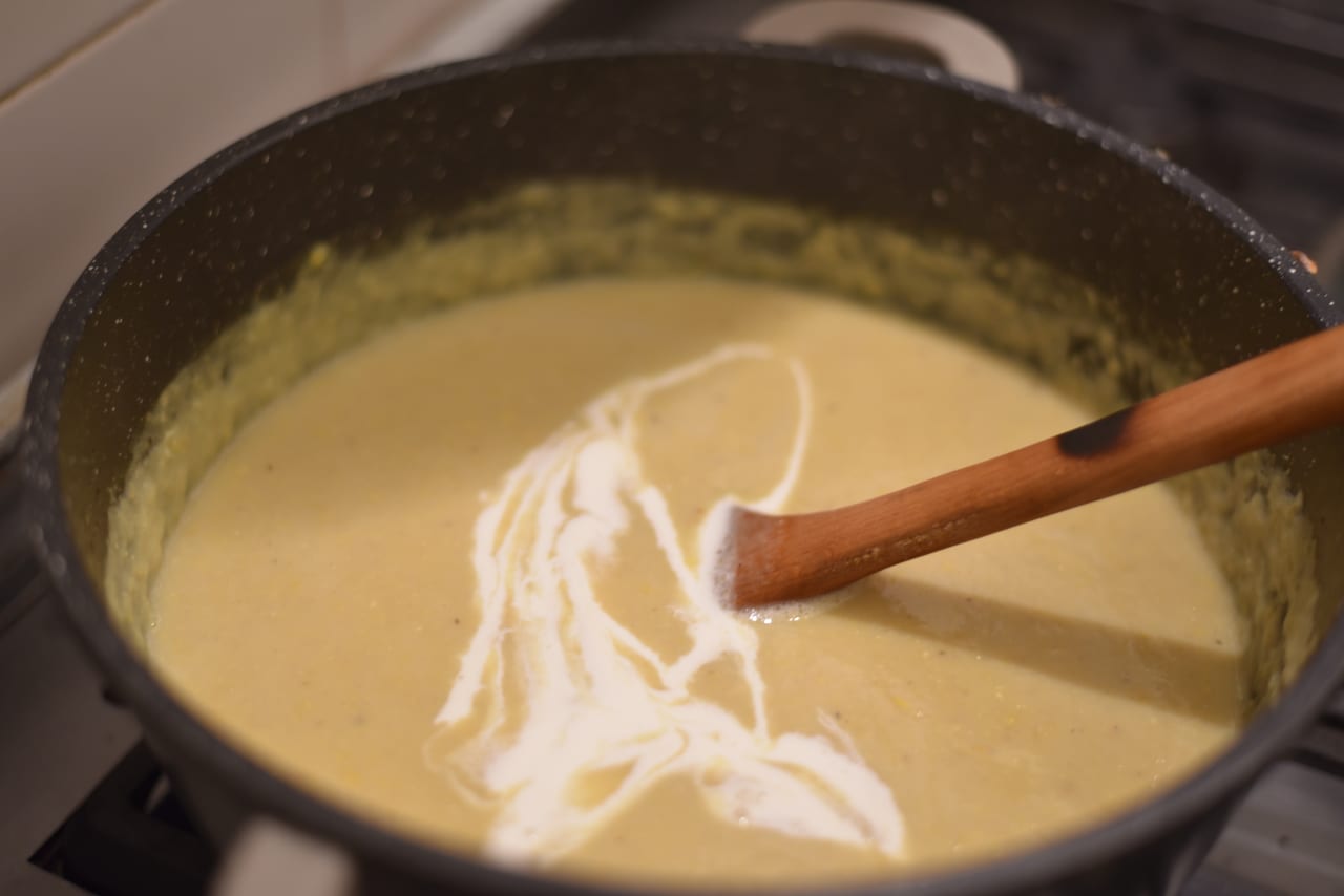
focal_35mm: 50
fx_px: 1867
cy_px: 448
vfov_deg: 27.0
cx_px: 672
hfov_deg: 39.6
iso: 800
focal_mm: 50
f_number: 2
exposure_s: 1/60
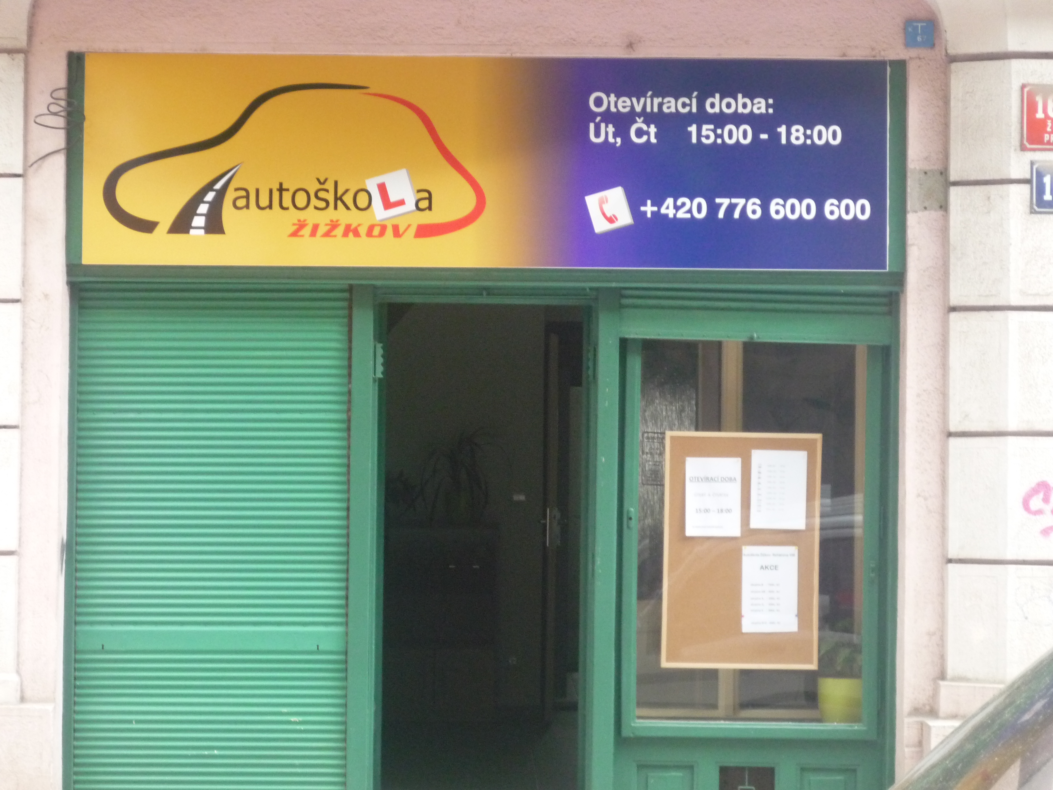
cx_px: 526
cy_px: 395
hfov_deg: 19.6
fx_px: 3042
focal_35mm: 100
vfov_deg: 14.8
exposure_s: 1/50
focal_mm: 17.5
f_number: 5.7
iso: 400
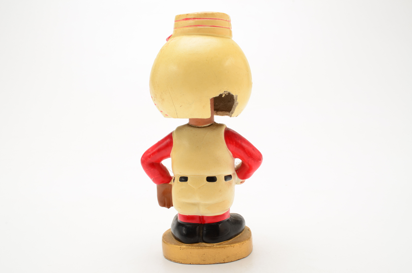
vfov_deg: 34.1
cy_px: 136
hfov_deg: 49.6
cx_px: 206
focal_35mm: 39
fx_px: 445
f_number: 20
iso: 100
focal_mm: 26
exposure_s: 1/160
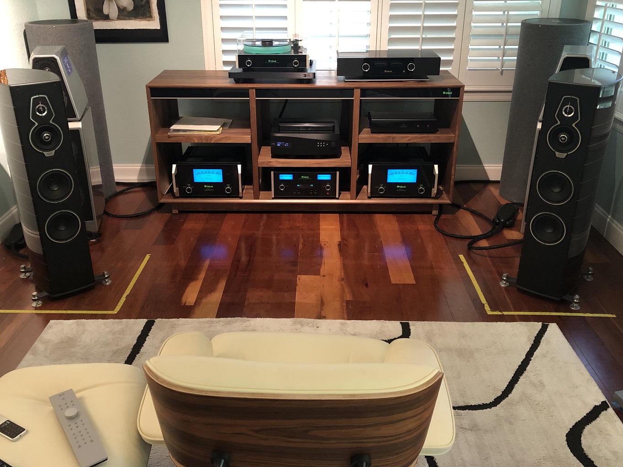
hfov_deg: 55.4
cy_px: 221
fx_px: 594
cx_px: 307
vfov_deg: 42.9
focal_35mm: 33
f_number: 1.8
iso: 64
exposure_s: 1/15
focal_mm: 3.99
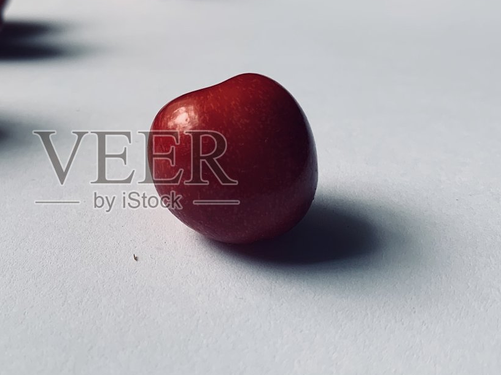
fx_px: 738
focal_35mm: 51
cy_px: 172
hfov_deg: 36.8
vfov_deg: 28.5
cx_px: 136
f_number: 1.8
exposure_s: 1/121
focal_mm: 4.25
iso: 40
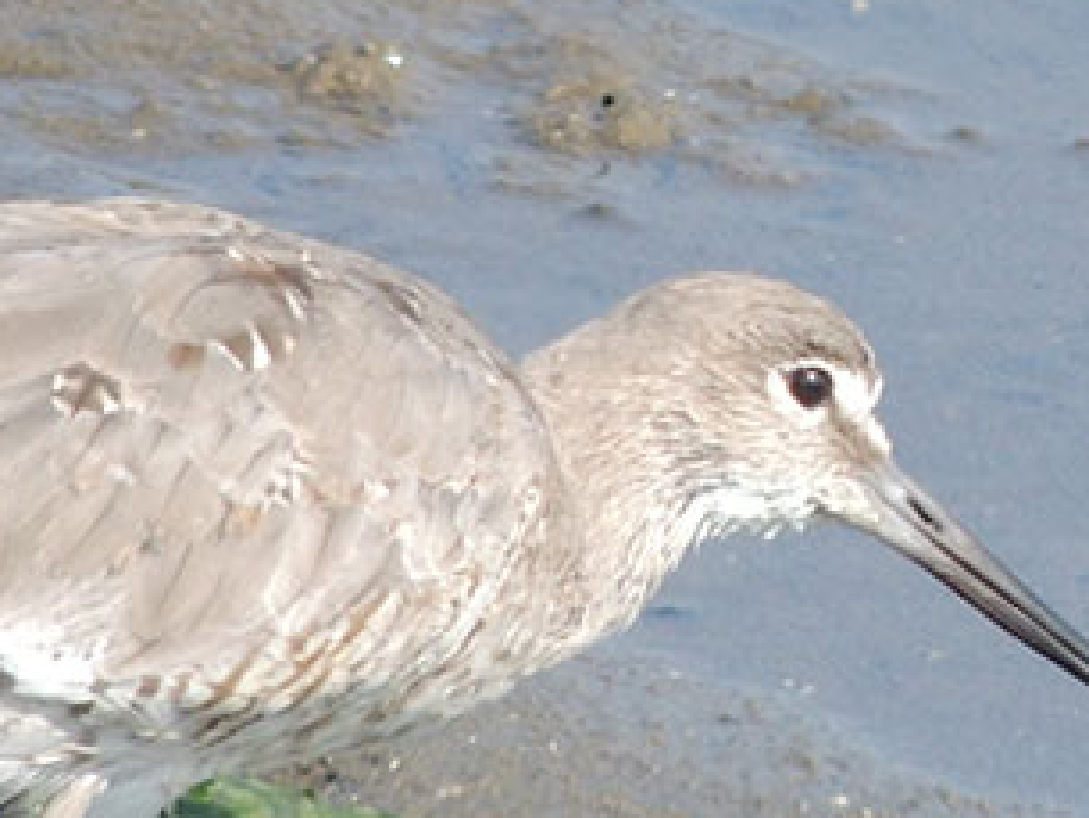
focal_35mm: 2622
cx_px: 389
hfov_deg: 0.8
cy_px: 475
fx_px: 82519
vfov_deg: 0.6
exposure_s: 1/800
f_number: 5.9
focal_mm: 180
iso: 400
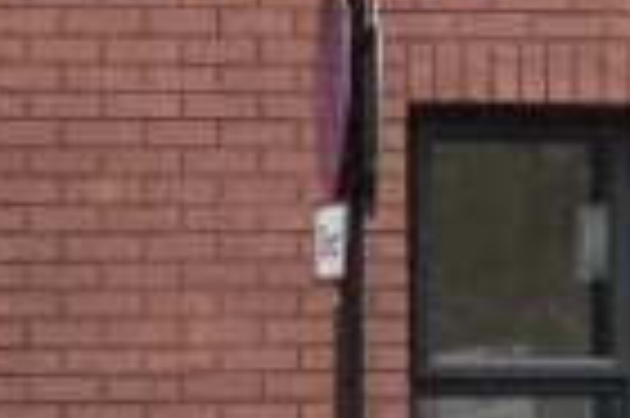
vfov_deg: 6.9
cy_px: 249
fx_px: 3461
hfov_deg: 10.2
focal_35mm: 198
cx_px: 801
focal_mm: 18
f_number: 6.3
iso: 100
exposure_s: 1/80
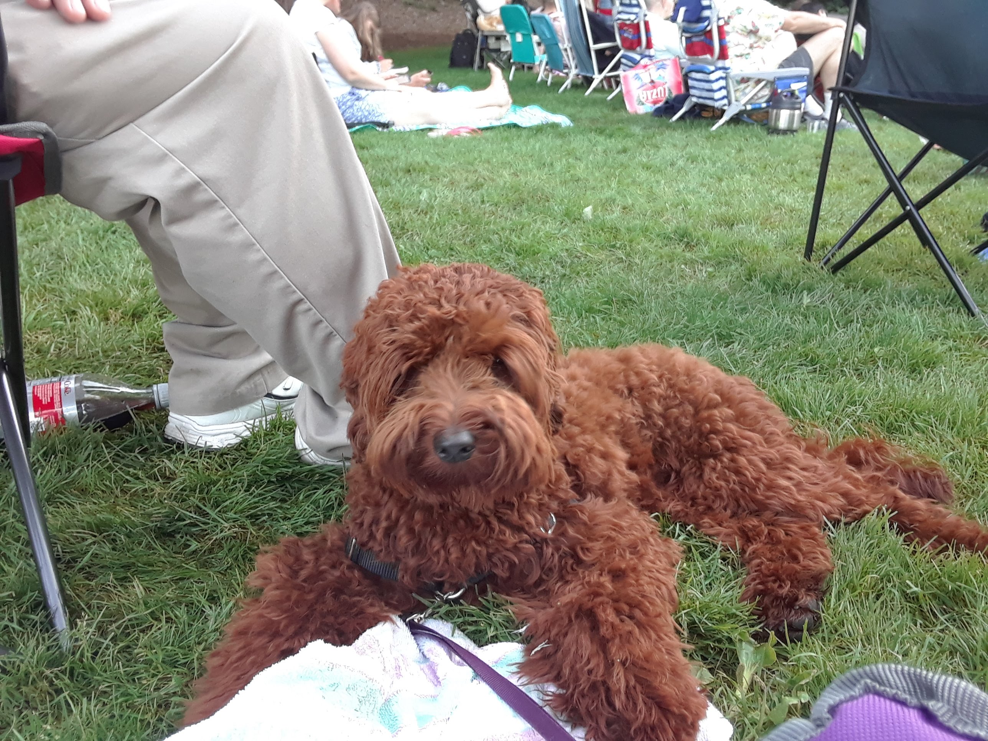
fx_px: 856
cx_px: 494
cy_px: 370
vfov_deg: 46.8
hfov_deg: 60.0
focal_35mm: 30
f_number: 1.9
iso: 64
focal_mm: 2.47
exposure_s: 1/30
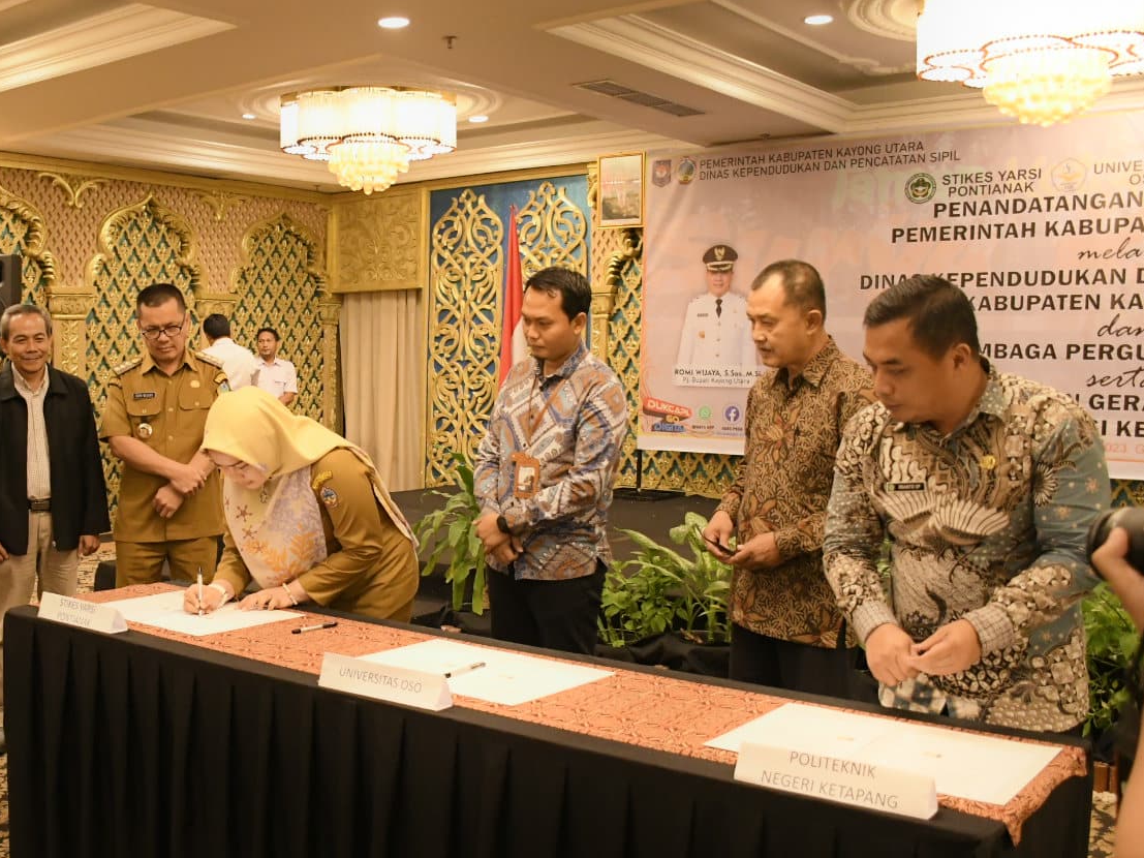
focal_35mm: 38
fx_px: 1256
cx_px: 335
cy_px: 474
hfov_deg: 47.7
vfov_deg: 37.7
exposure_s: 1/100
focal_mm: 18
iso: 4000
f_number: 4
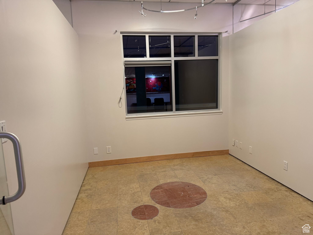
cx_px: 156
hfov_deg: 71.6
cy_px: 118
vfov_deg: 56.8
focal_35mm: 24
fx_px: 217
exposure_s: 1/60
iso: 320
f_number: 1.78
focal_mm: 6.76
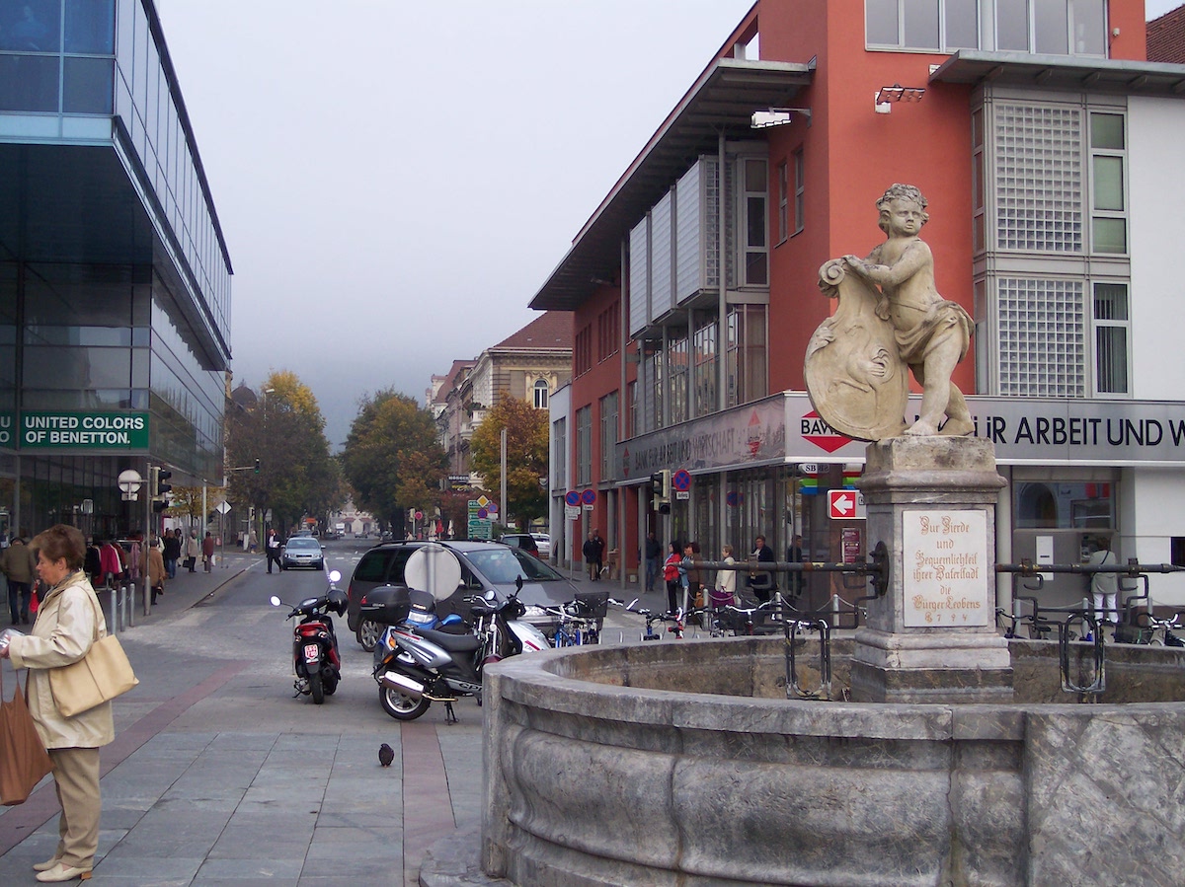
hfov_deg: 37.5
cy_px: 444
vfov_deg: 28.5
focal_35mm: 51
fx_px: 1745
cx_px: 592
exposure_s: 1/500
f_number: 3.4
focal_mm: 10.7
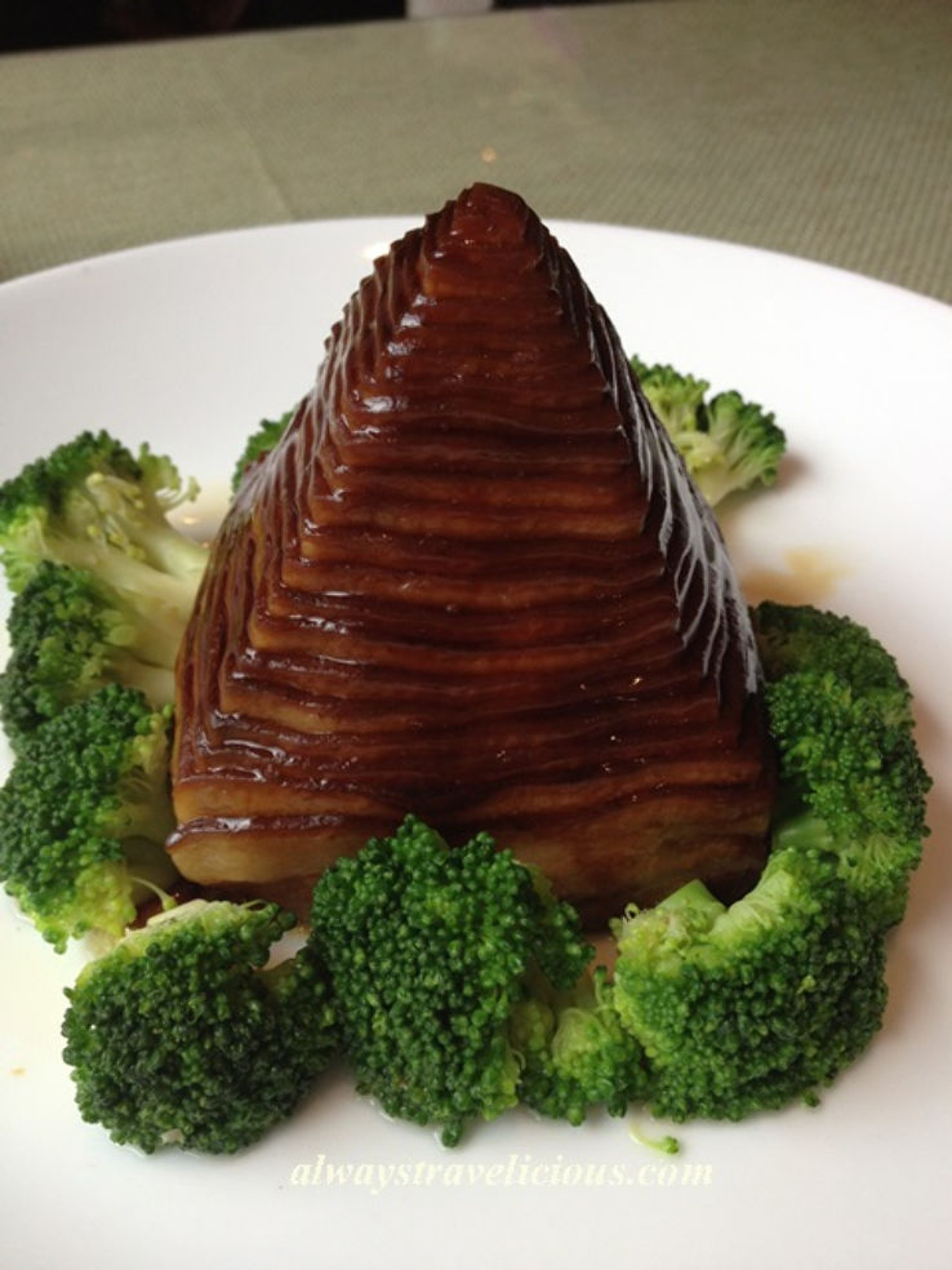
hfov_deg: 40.7
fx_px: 1283
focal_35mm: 35
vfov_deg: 52.6
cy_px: 635
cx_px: 476
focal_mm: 4.28
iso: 80
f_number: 2.4
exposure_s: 1/120
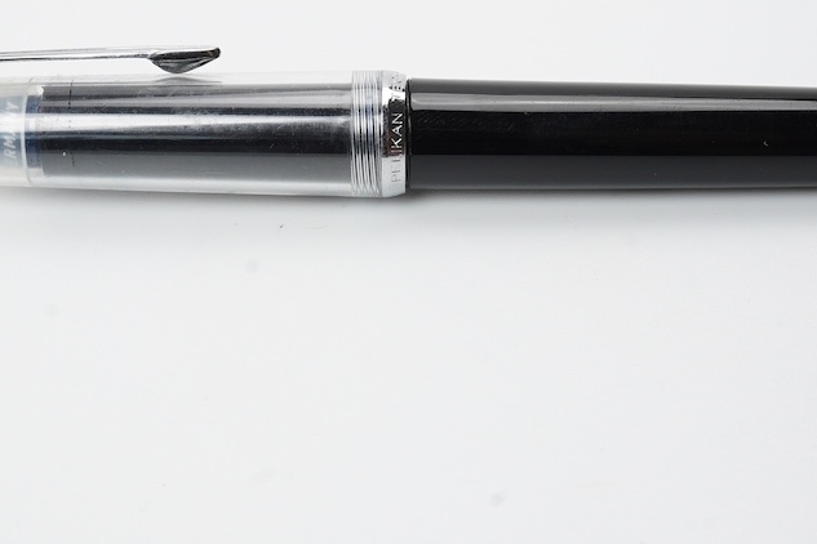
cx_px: 447
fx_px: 1815
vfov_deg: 17.0
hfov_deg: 25.4
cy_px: 137
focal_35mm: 80
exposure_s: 1/100
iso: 640
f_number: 22
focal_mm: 30
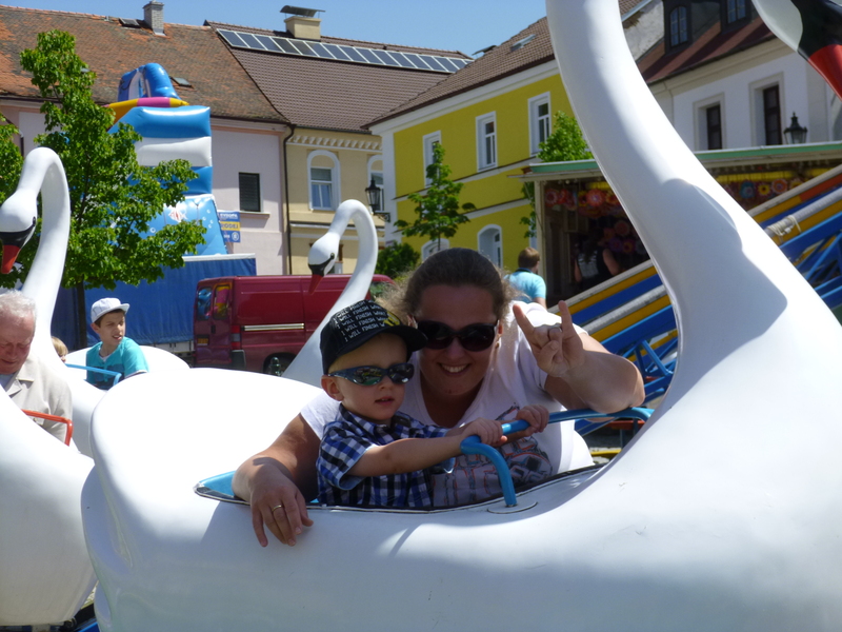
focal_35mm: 69
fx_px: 1678
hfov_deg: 28.2
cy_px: 316
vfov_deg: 21.3
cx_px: 421
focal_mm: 12.3
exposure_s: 1/500
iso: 100
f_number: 4.6
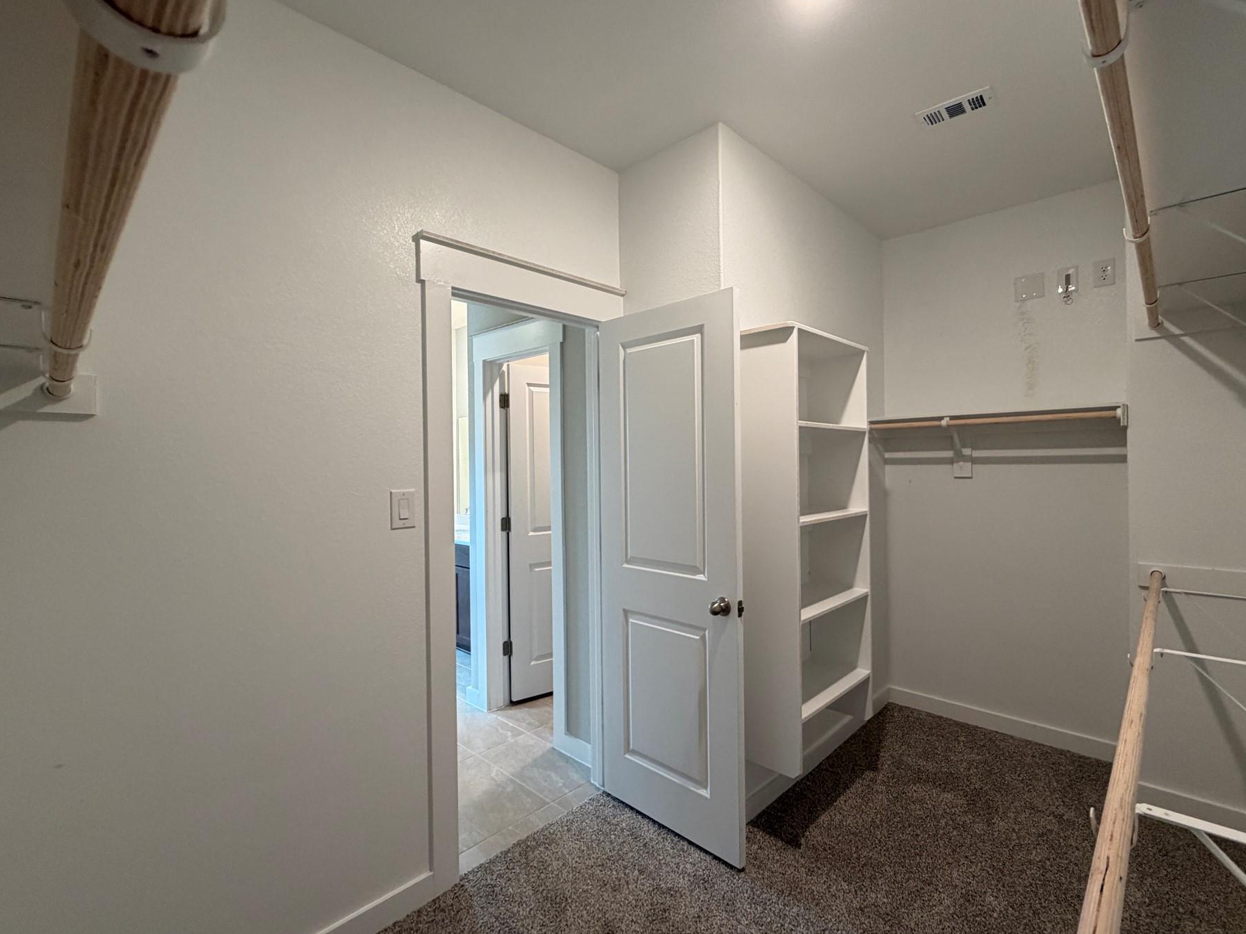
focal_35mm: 16
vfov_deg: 78.1
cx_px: 666
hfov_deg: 94.4
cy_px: 464
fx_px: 576
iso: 200
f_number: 2.2
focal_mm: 2.22
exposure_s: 1/60
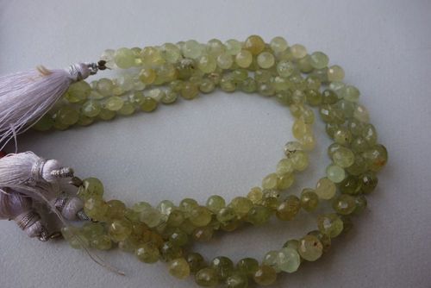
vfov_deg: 46.5
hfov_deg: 65.4
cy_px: 144
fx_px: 335
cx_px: 216
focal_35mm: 28
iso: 125
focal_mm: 10.4
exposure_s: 1/100
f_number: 5.6
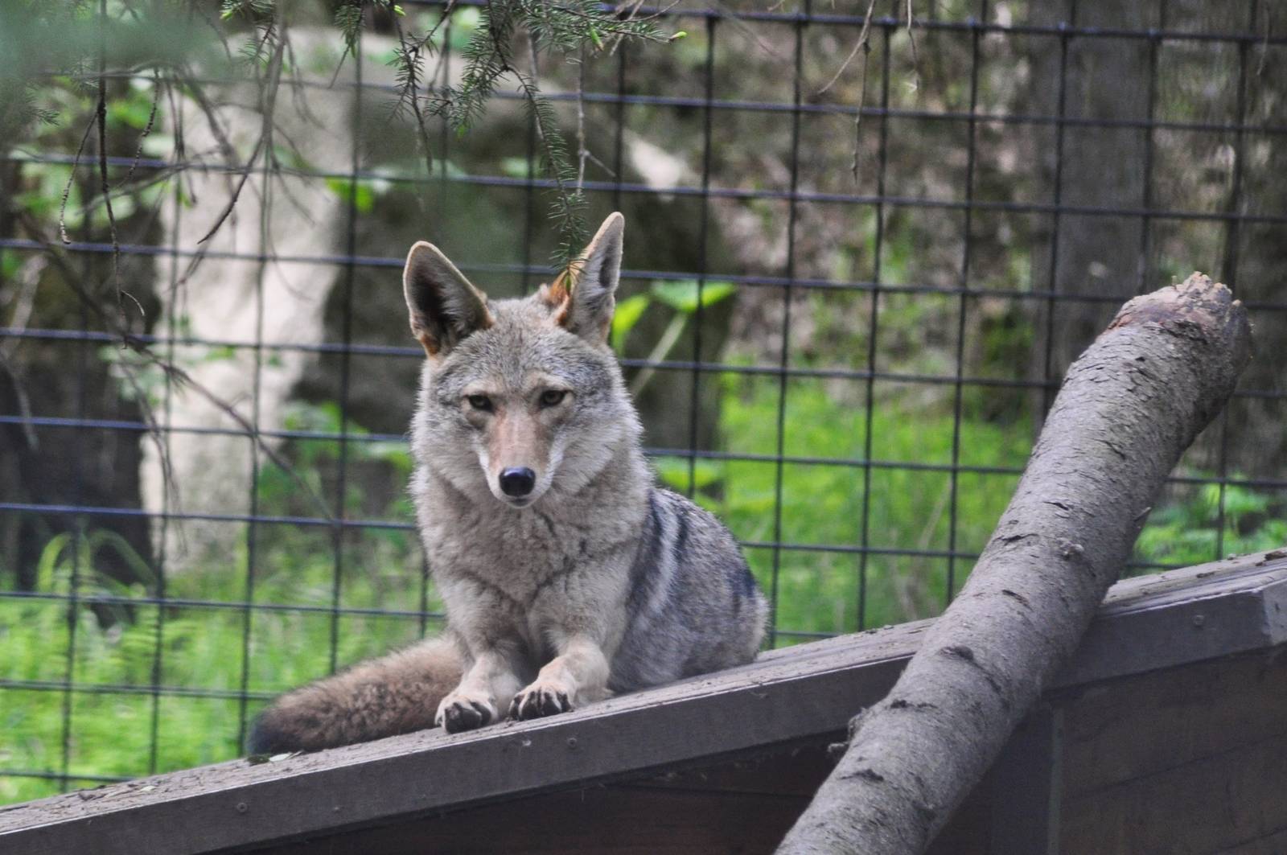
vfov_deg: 3.0
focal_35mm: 450
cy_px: 428
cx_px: 644
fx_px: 16069
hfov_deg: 4.6
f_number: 8
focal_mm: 300
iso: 800
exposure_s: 1/80
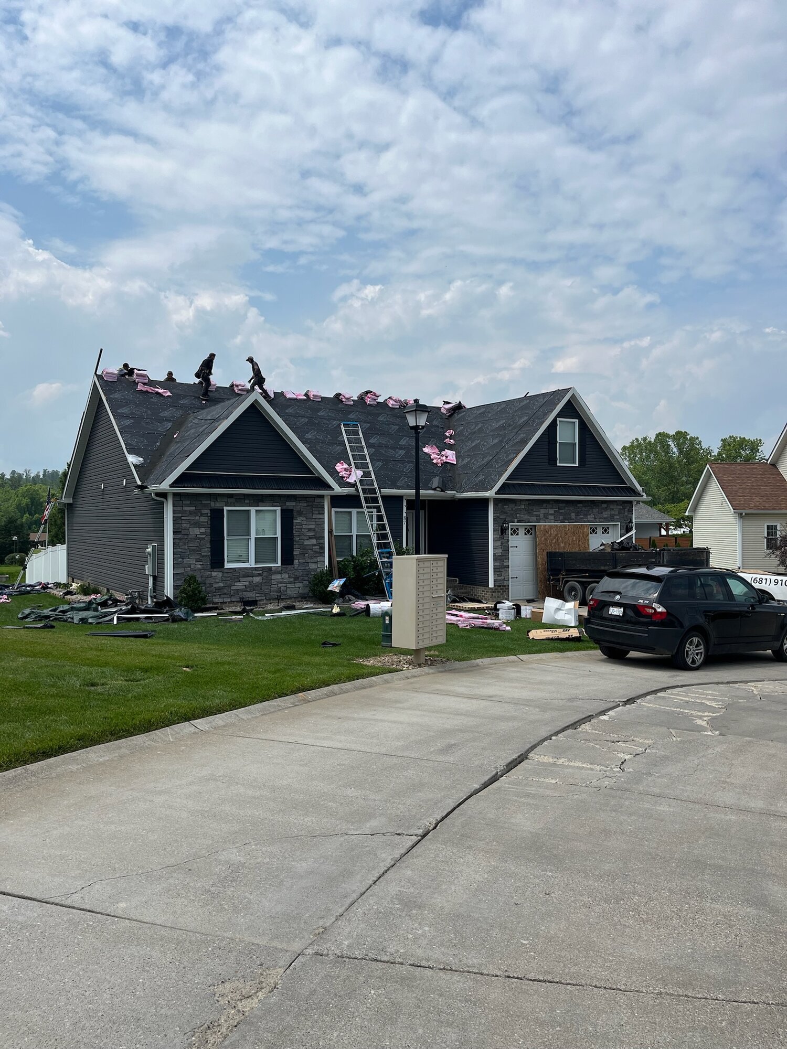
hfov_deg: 53.1
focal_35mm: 26
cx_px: 394
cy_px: 524
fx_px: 788
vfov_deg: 67.3
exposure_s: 1/6494
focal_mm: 5.1
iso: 50
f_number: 1.6
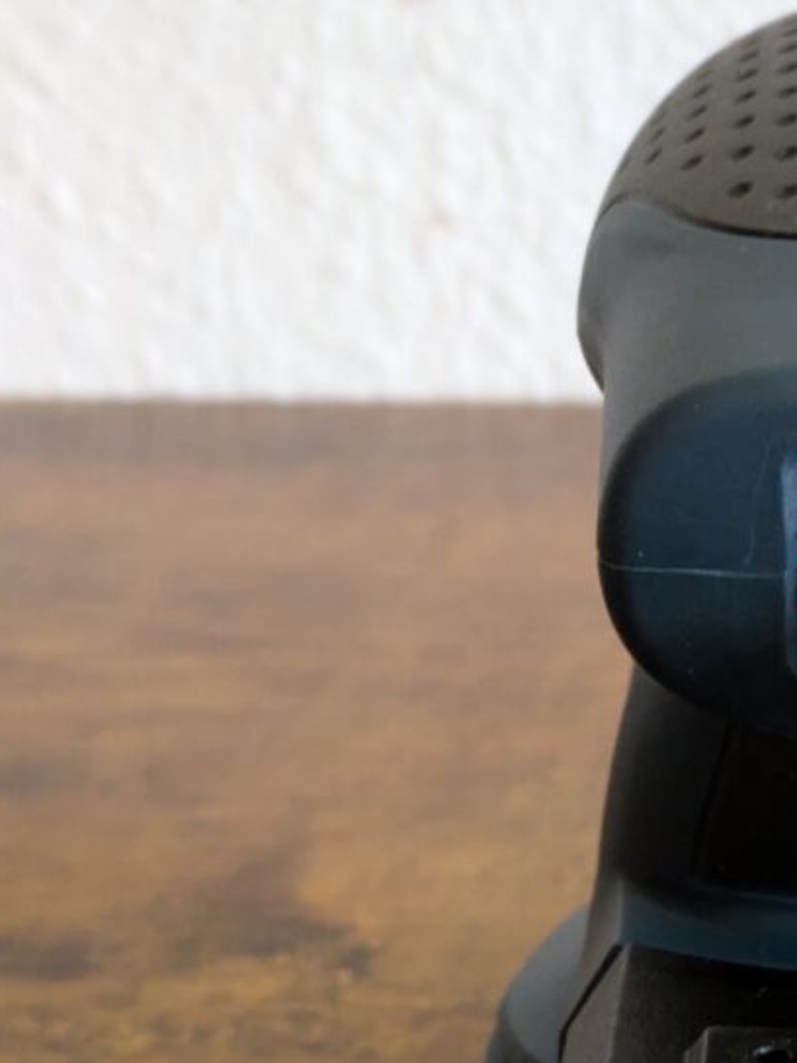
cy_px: 640
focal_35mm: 96
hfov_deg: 15.0
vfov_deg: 20.4
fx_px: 2947
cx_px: 881
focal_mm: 5.43
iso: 754
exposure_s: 1/25
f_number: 1.89
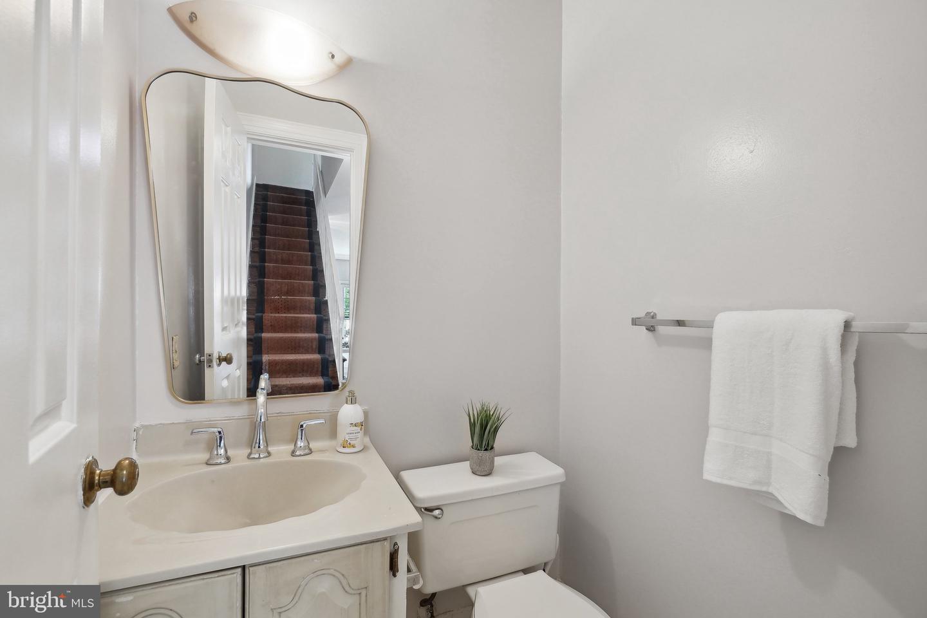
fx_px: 386
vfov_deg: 77.3
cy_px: 309
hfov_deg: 100.4
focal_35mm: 15
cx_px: 464
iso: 100
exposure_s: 1/1.67
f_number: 7.1
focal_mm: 10
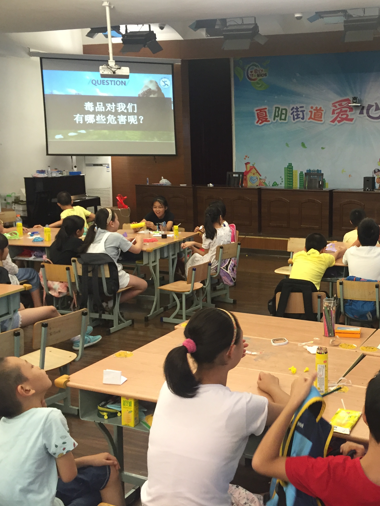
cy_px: 252
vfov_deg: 47.9
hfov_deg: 35.6
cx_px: 303
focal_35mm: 39
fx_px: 571
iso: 160
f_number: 2.2
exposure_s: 1/33
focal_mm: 4.15
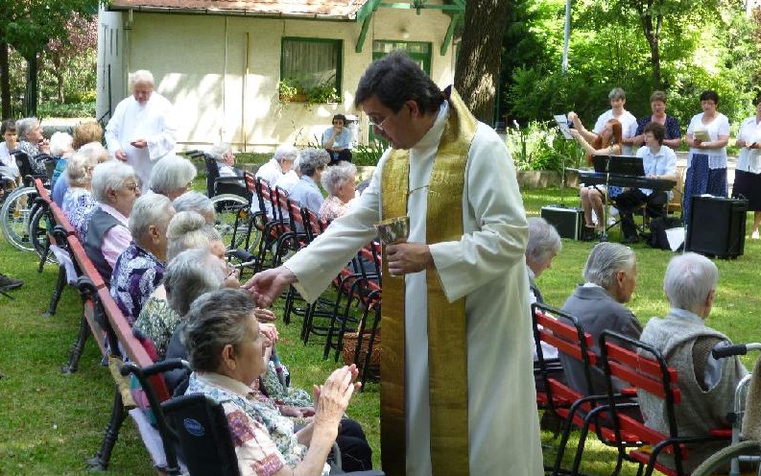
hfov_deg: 26.8
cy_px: 259
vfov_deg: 16.9
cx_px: 382
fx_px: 1597
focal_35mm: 77
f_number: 4.5
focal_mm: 12.8
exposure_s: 1/50
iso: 100
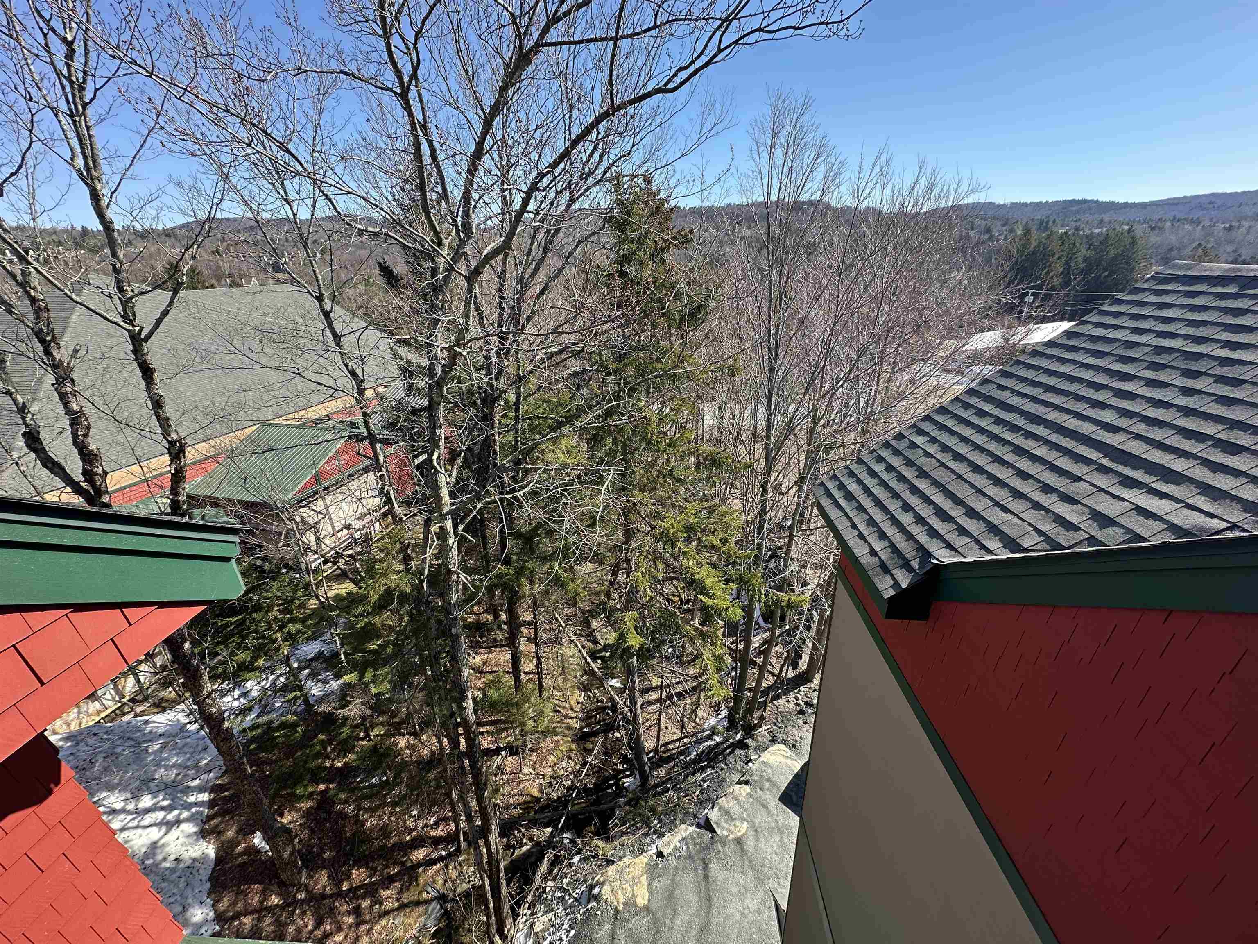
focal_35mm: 14
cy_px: 472
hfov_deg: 102.1
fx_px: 509
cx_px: 629
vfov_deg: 85.7
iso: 40
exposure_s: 1/463
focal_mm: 2.22
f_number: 2.2
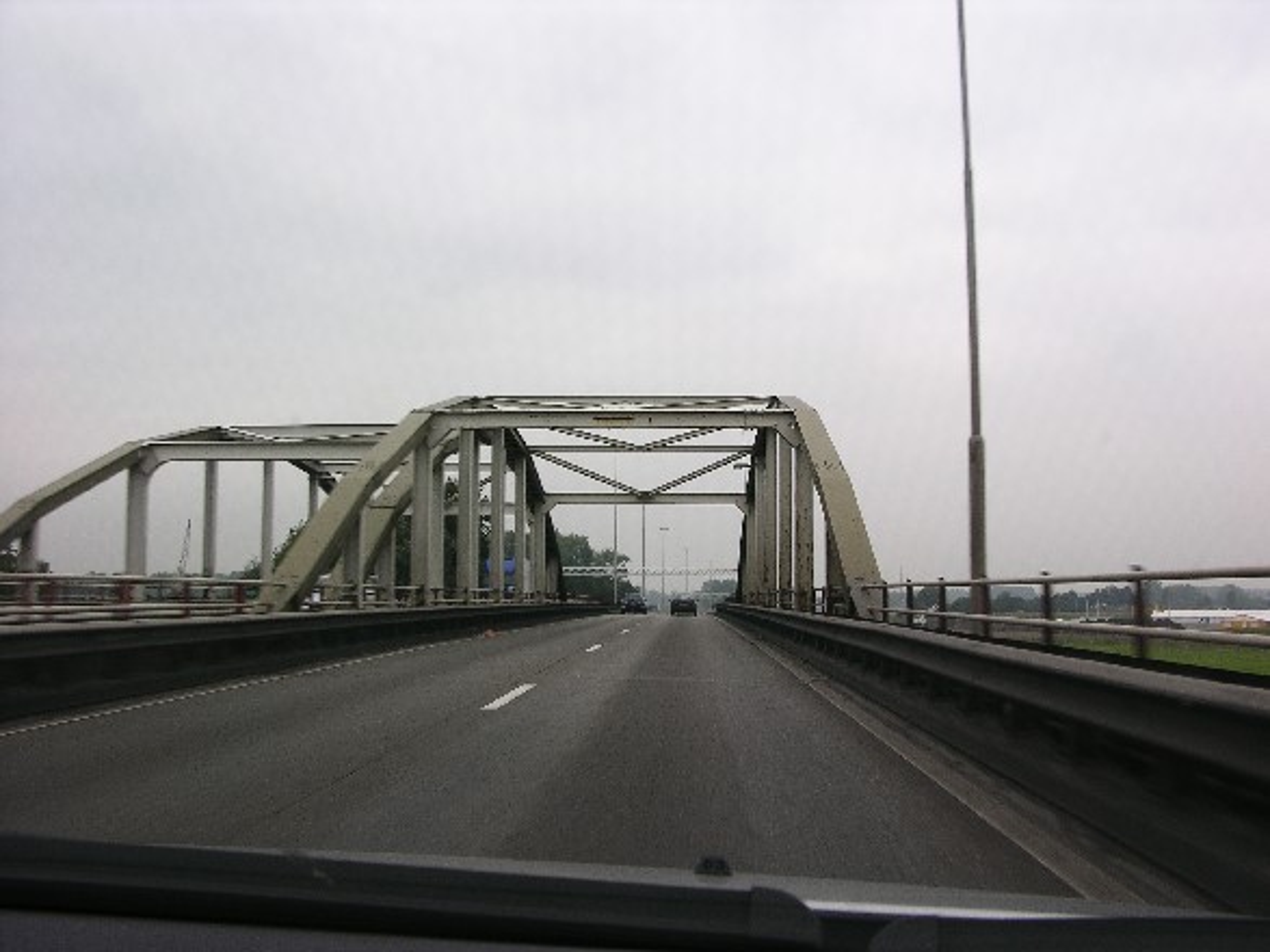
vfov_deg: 40.7
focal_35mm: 35
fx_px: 1284
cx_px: 635
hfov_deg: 52.6
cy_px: 476
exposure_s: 1/99.8
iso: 50
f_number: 6.3
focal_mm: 8.9
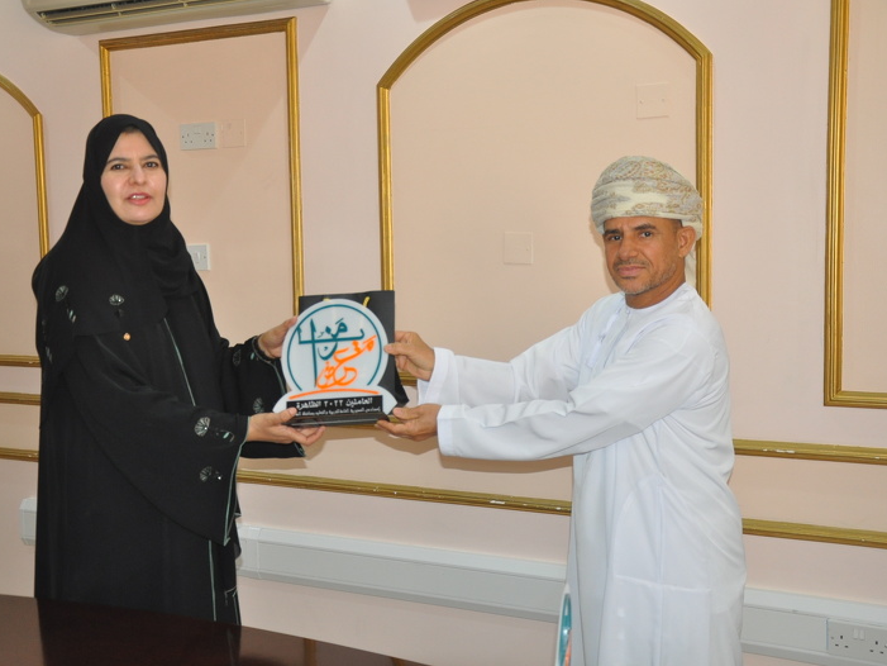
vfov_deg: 31.5
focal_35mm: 46
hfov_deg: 41.2
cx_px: 414
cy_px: 334
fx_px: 1179
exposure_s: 1/60
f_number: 4
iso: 800
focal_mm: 28
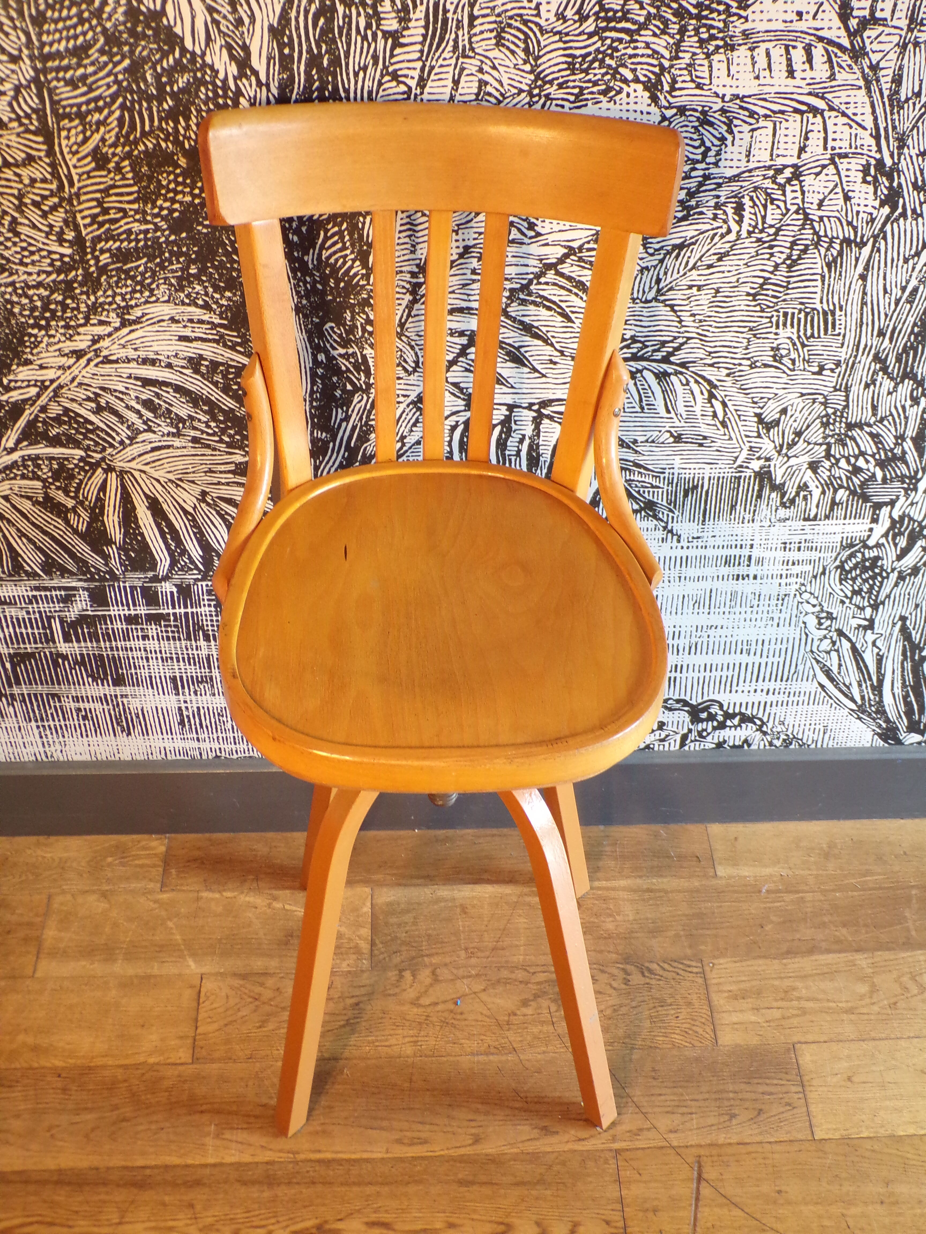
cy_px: 617
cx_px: 463
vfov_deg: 50.1
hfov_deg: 38.7
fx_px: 1320
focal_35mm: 37
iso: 212
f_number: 3.3
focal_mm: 6.6
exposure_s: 1/17
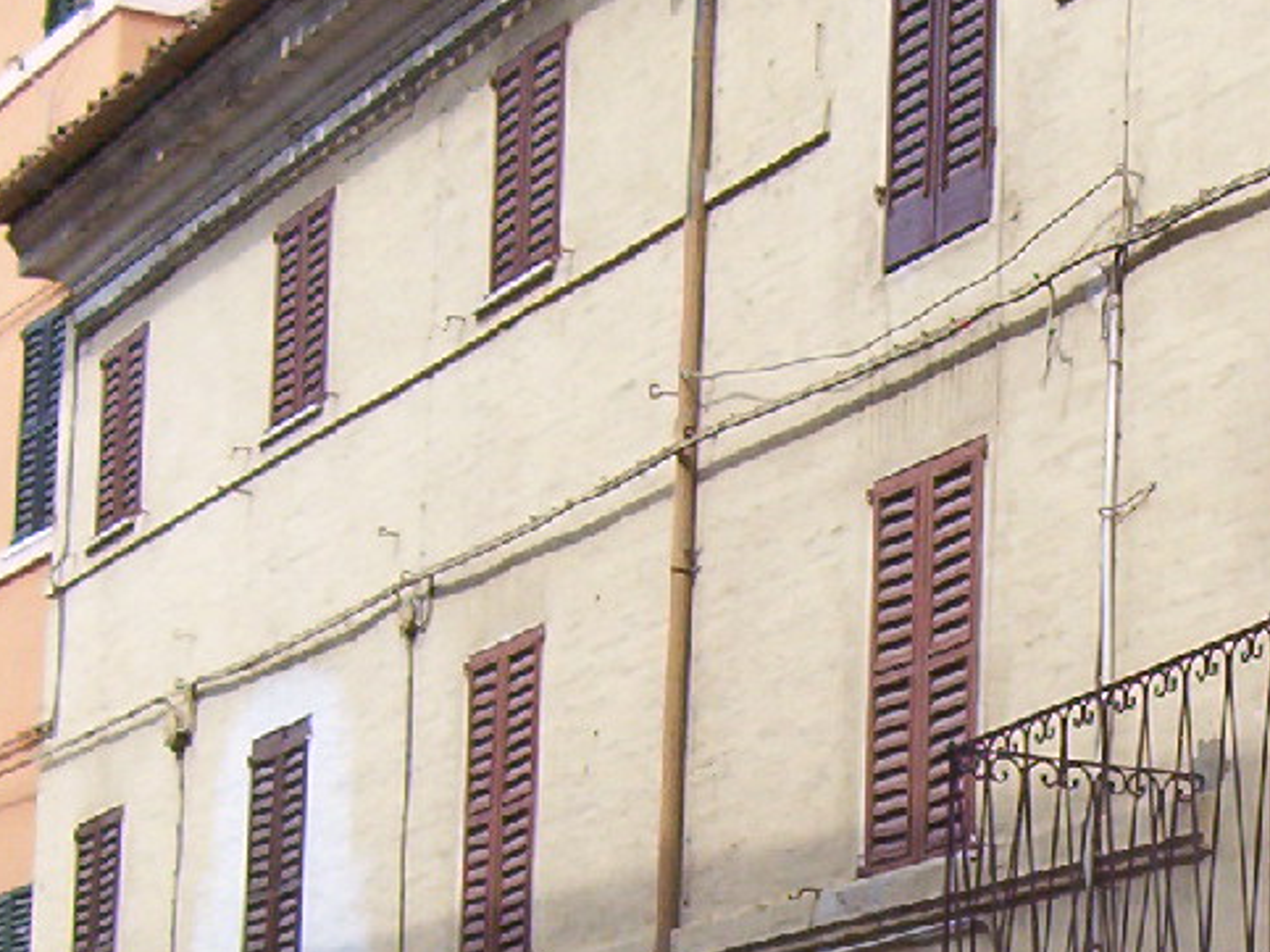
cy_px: 894
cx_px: 1270
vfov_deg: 11.8
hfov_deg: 15.5
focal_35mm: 125
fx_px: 4585
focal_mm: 7.88
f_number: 5.97
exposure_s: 1/299
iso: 100
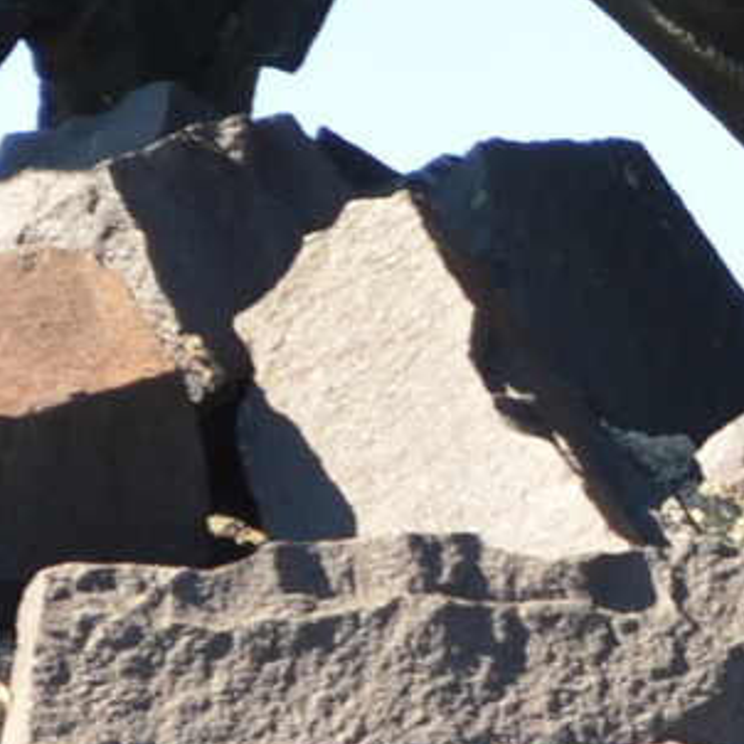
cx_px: 1481
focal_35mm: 579
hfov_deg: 3.0
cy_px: 1126
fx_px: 14067
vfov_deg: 3.0
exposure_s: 1/200
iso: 200
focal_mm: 55
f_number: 7.1
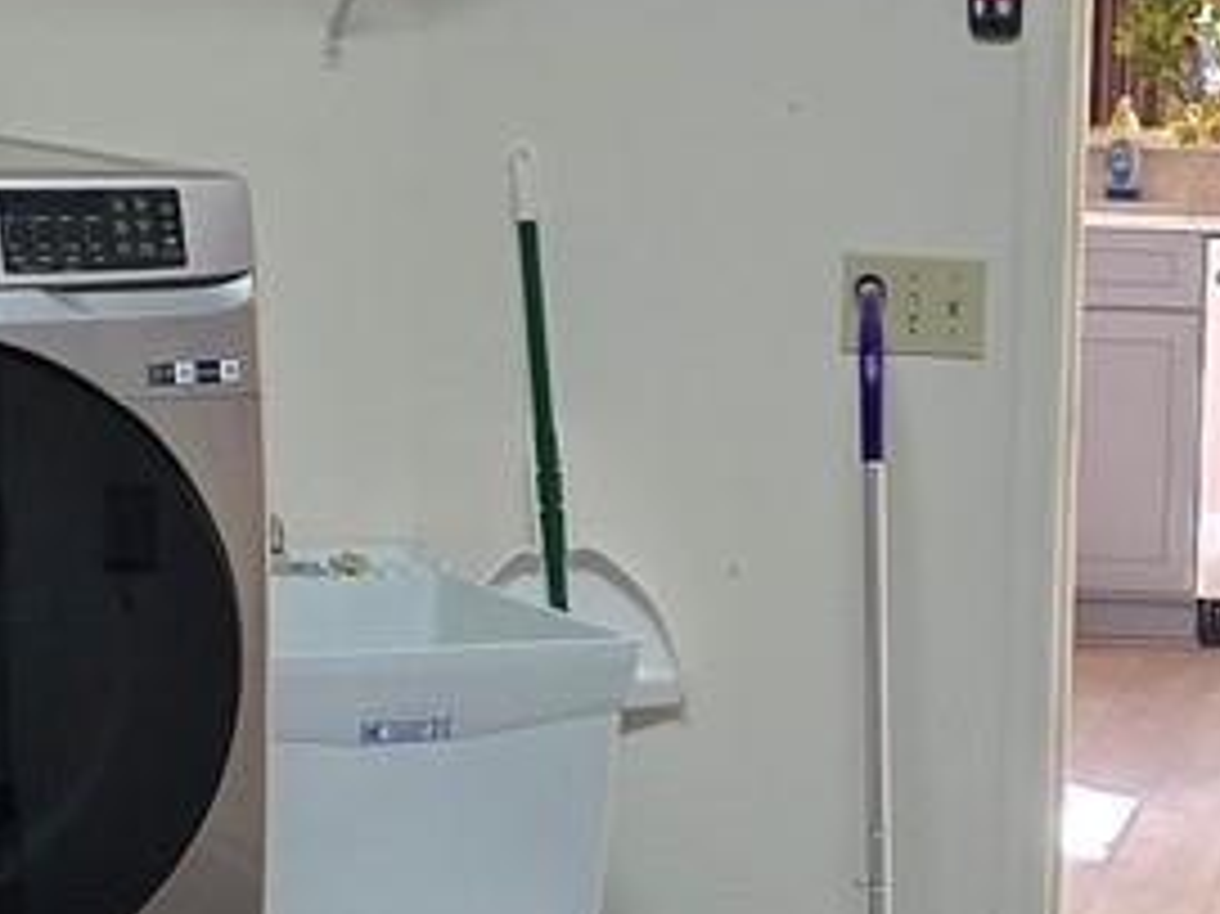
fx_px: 4791
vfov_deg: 10.9
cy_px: 693
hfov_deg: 14.4
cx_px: 1112
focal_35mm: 136
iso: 400
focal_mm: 6.3
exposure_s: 1/120
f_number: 1.7
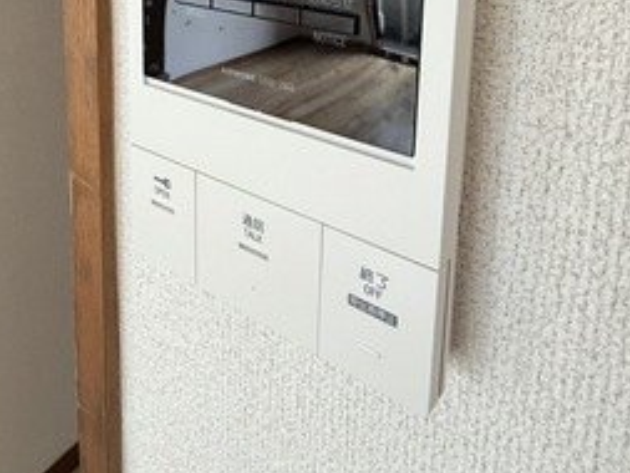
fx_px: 564
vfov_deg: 39.1
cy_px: -20
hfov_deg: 58.1
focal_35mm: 31
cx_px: 271
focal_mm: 2.22
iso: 500
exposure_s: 1/60
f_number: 2.2
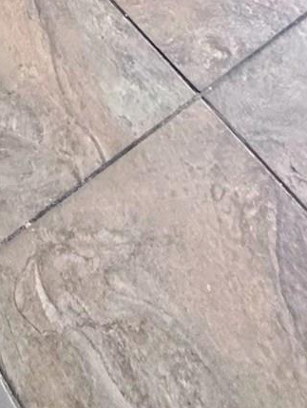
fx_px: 886
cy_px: -623
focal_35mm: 75
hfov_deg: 16.7
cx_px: -226
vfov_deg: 14.2
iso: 320
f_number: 2.2
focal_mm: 2.22
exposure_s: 1/60
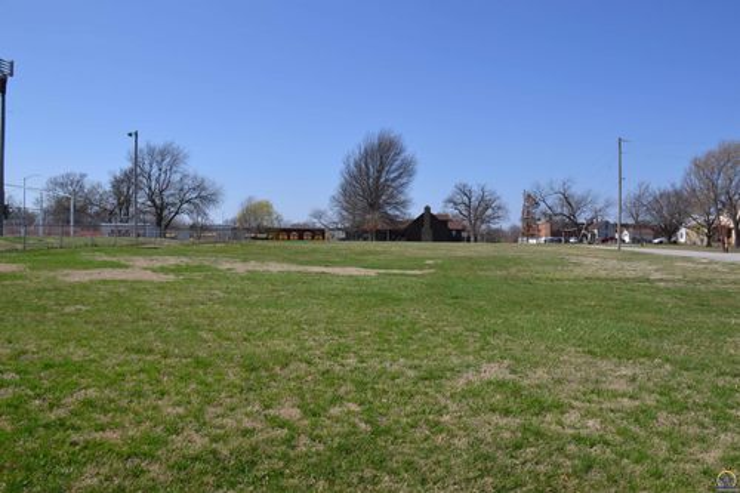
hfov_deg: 67.4
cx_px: 370
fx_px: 555
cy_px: 246
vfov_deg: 47.9
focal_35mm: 27
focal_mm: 18
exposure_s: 1/320
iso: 100
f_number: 9
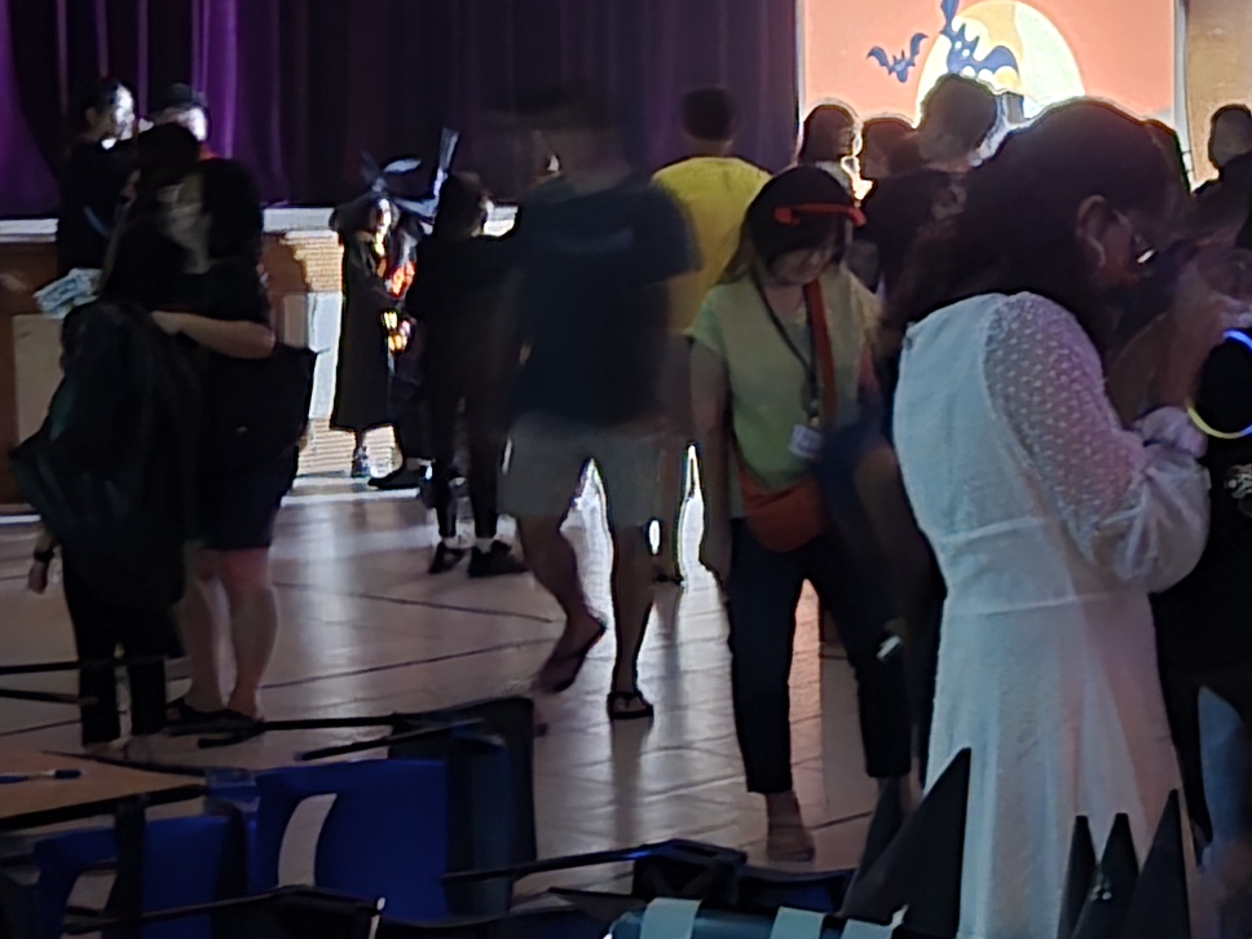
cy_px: 147
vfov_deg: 15.4
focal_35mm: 95
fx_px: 3436
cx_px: 1208
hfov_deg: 20.1
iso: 2500
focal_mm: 5.4
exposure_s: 1/15
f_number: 1.8
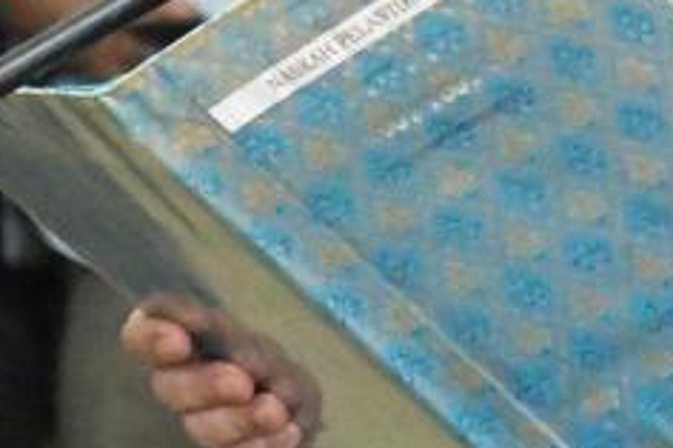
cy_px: -64
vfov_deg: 2.0
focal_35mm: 682
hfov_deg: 3.0
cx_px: 733
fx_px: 12740
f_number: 5.6
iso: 25600
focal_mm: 105
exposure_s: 1/250
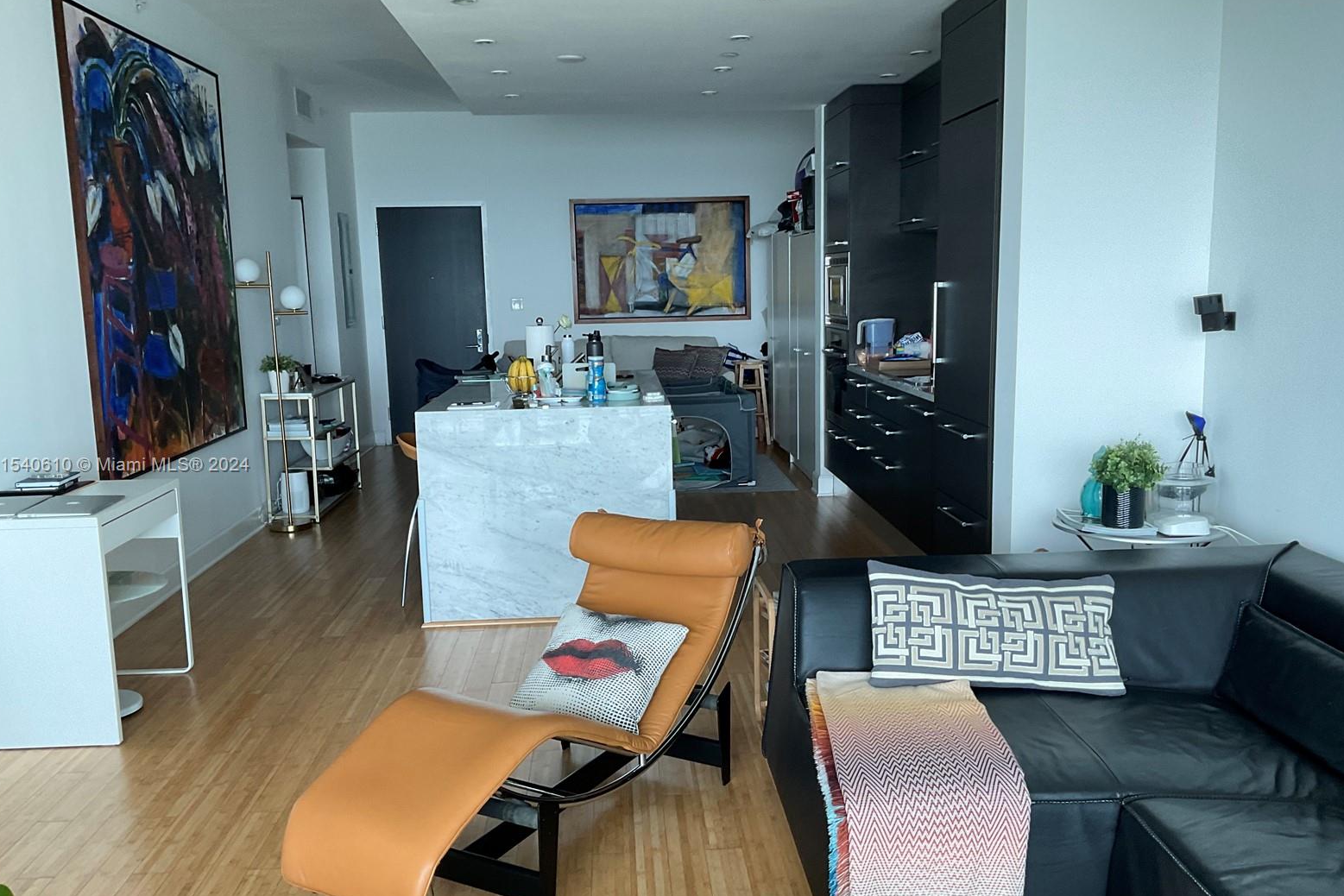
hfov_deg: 60.3
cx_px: 664
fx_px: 1157
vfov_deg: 42.3
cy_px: 466
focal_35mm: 31
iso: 50
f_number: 1.8
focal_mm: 3
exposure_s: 1/122
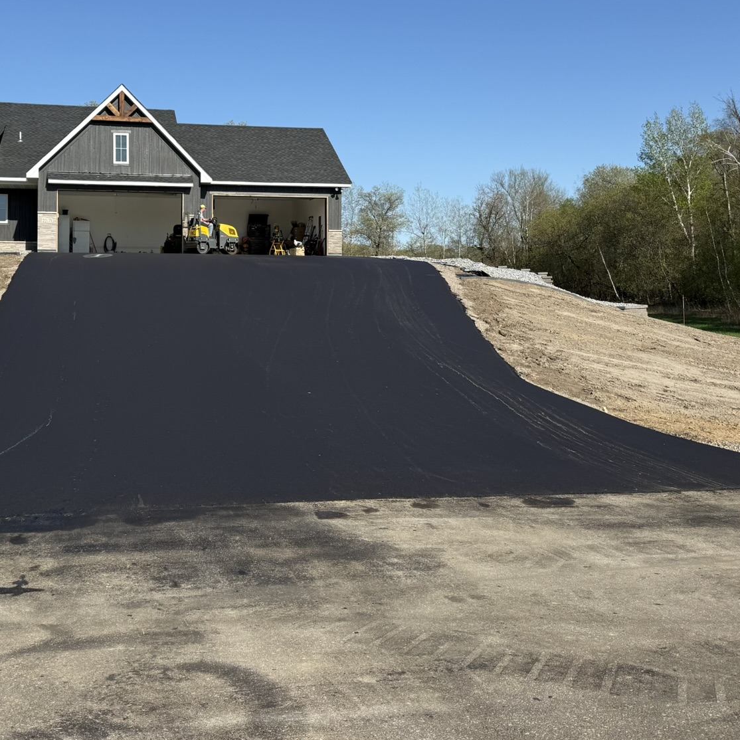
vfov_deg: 42.4
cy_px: 259
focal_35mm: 39
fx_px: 943
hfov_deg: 42.2
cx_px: 244
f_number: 1.78
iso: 80
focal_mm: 6.76
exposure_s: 1/4167
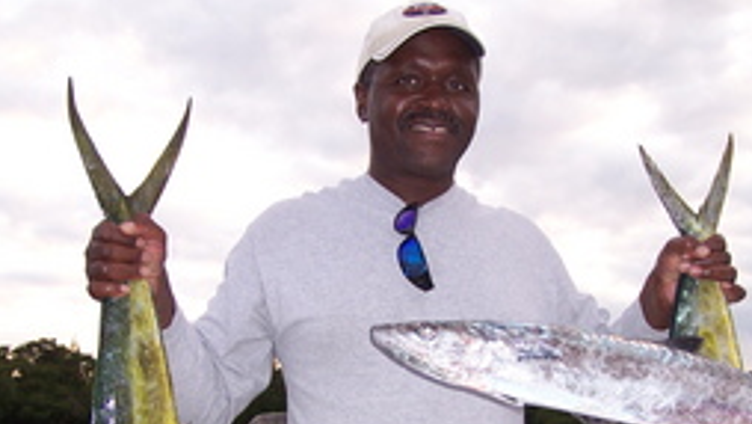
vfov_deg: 18.3
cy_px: 360
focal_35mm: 65
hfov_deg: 32.3
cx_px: 425
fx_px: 1296
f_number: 2.8
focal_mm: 6.3
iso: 80
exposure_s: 1/80
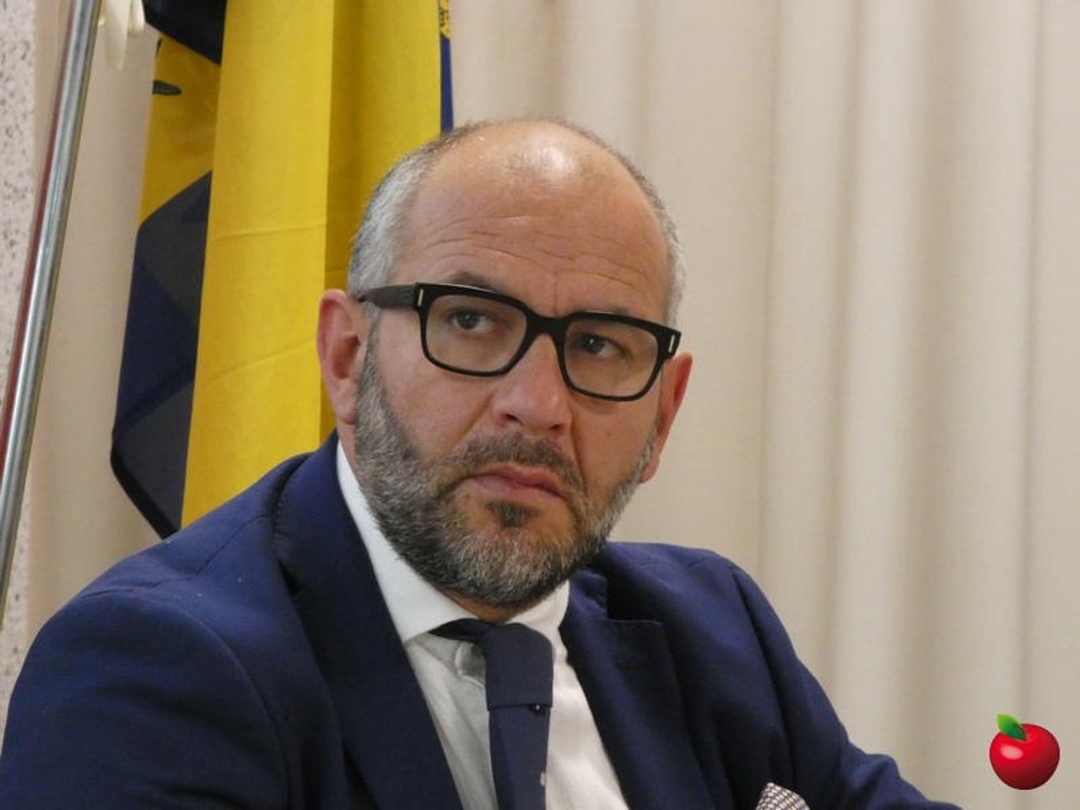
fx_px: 9953
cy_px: 405
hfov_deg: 6.2
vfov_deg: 4.7
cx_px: 540
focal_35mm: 319
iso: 1600
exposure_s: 1/30
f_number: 5.6
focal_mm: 57.2
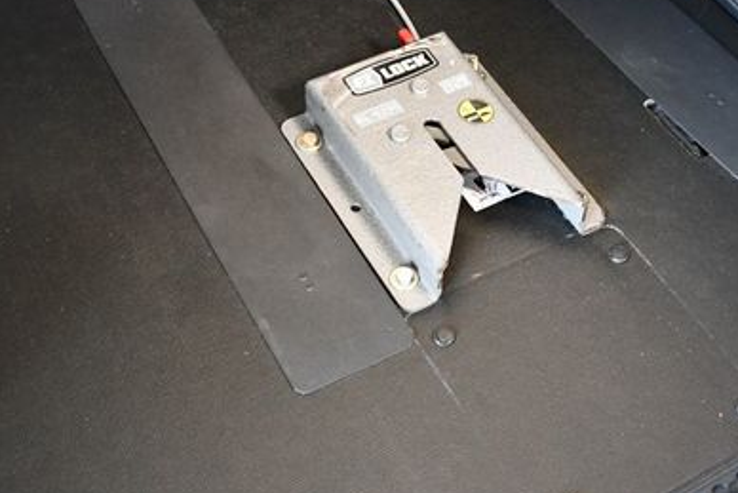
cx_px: 441
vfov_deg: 20.4
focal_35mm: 66
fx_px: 1353
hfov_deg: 30.4
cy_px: 105
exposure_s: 1/125
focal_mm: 20
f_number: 3.8
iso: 3200
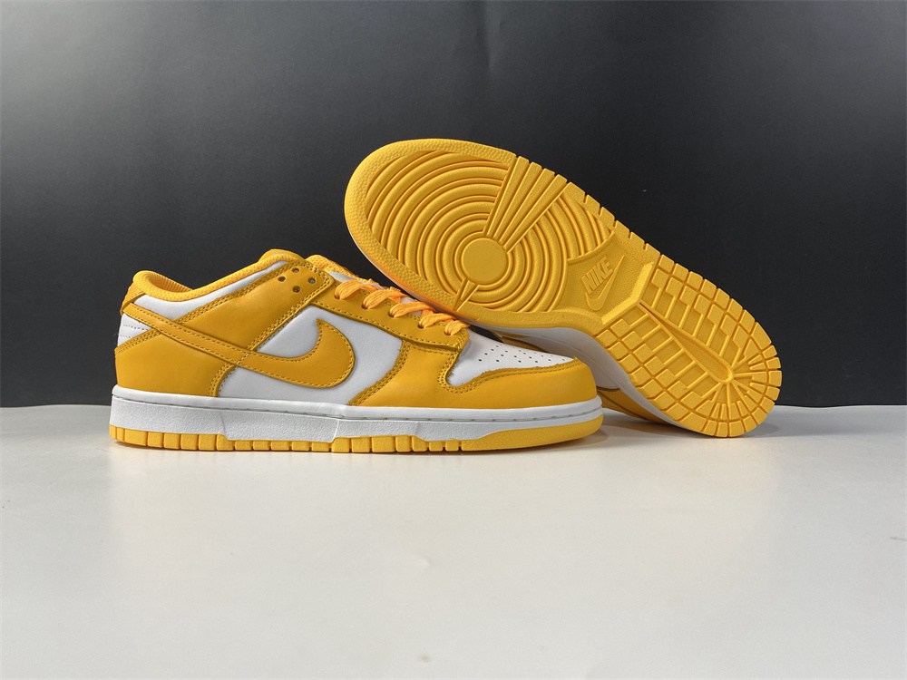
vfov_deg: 53.1
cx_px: 454
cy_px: 340
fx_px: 681
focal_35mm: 26
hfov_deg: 67.3
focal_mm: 4.25
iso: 80
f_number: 1.8
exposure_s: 1/100
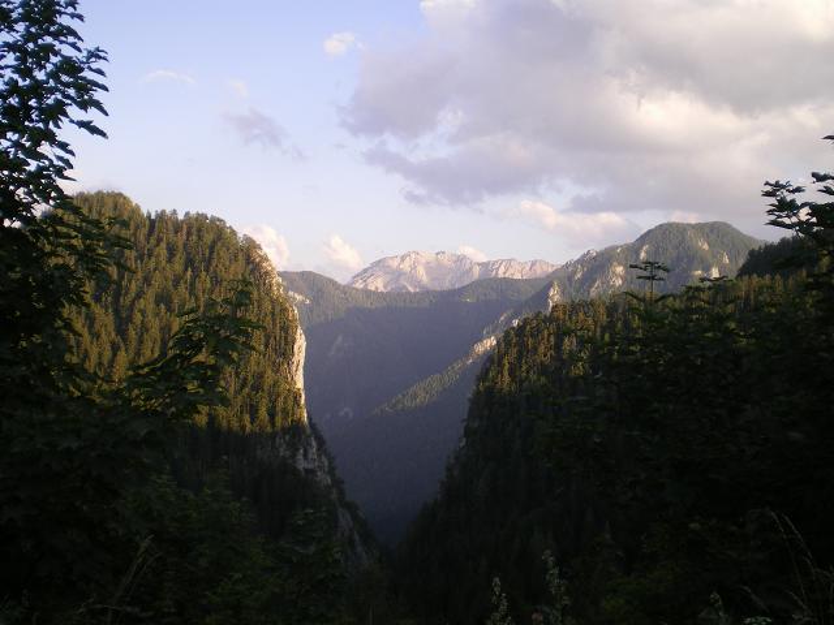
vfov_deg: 37.7
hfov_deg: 49.0
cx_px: 417
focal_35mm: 38
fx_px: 916
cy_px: 312
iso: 64
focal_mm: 6.3
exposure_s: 1/250
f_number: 3.1
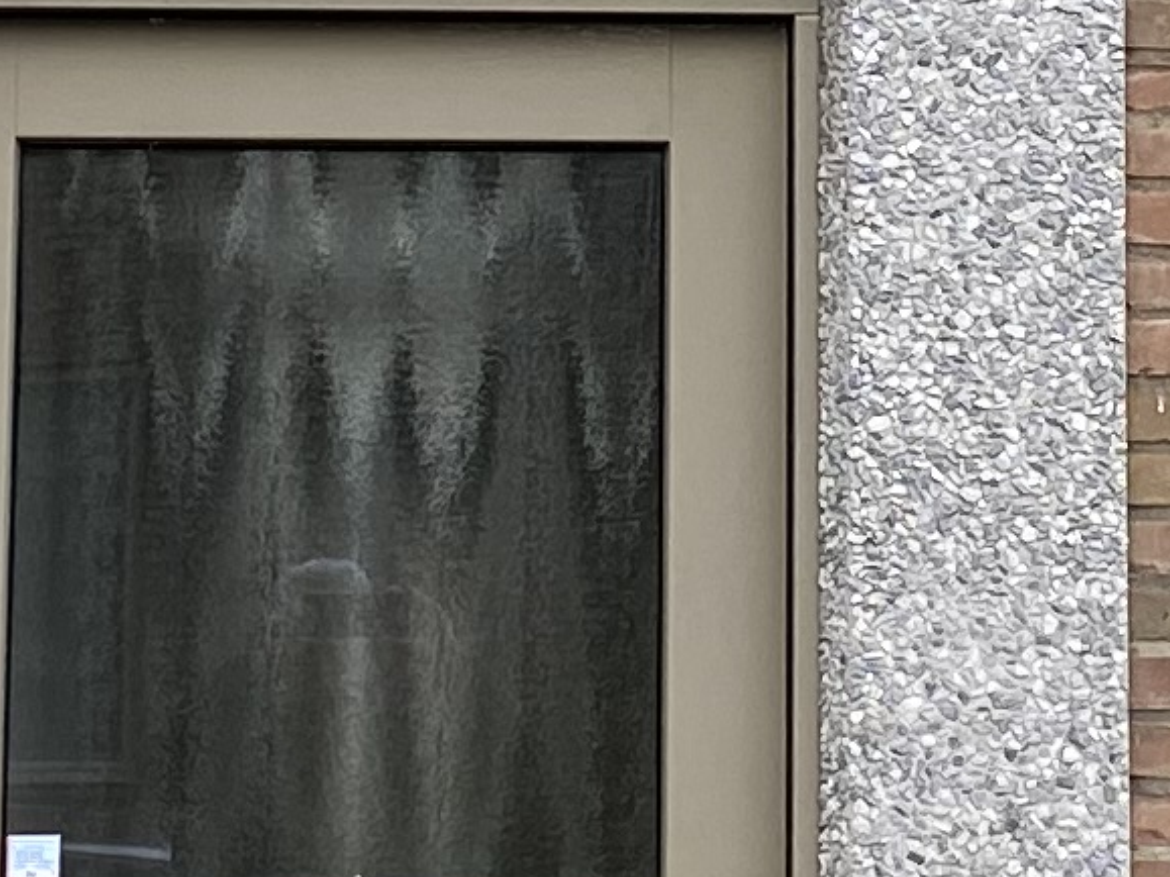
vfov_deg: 8.1
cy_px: -376
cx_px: 828
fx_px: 6116
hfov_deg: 10.9
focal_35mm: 181
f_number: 1.8
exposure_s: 1/702
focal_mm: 4.25
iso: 32
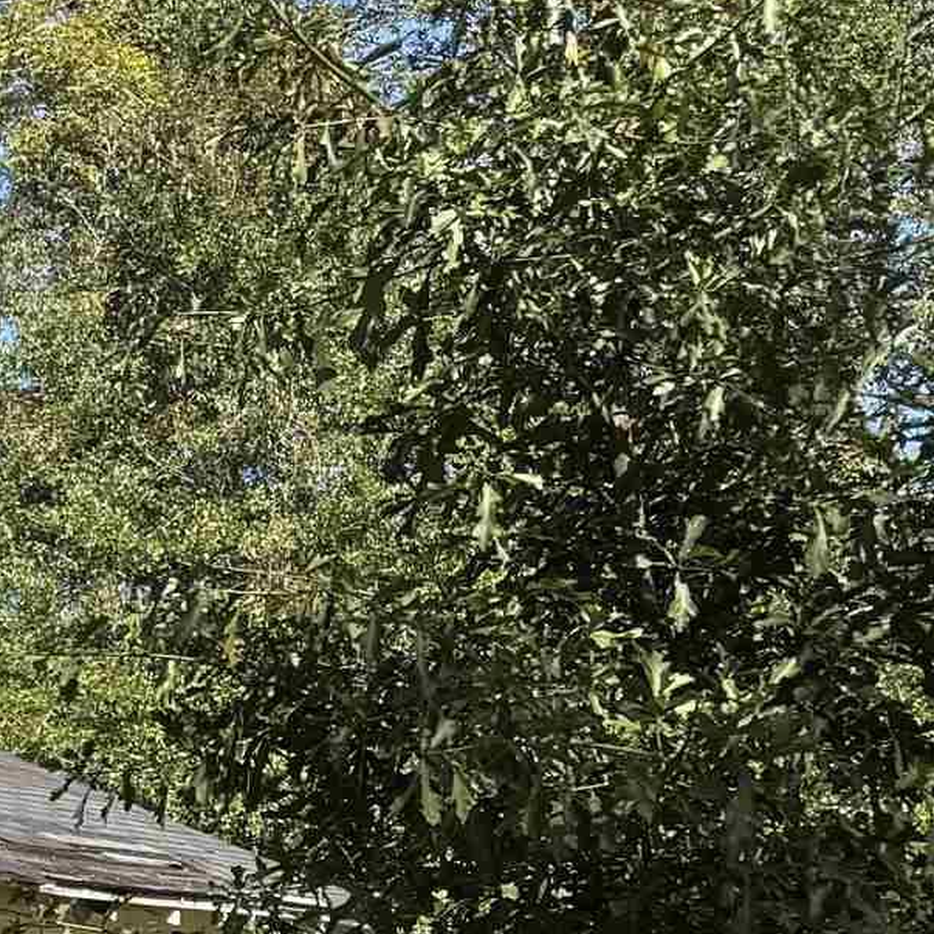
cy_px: 1084
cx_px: -1169
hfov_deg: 13.0
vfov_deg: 15.6
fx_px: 3297
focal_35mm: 108
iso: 80
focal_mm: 6.76
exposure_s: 1/1770
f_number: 1.78
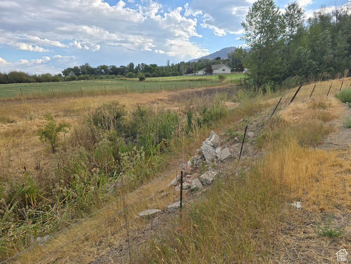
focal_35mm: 23
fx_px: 233
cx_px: 176
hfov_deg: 73.9
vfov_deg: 58.9
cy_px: 132
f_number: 1.7
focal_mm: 6.3
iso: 12
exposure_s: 1/490
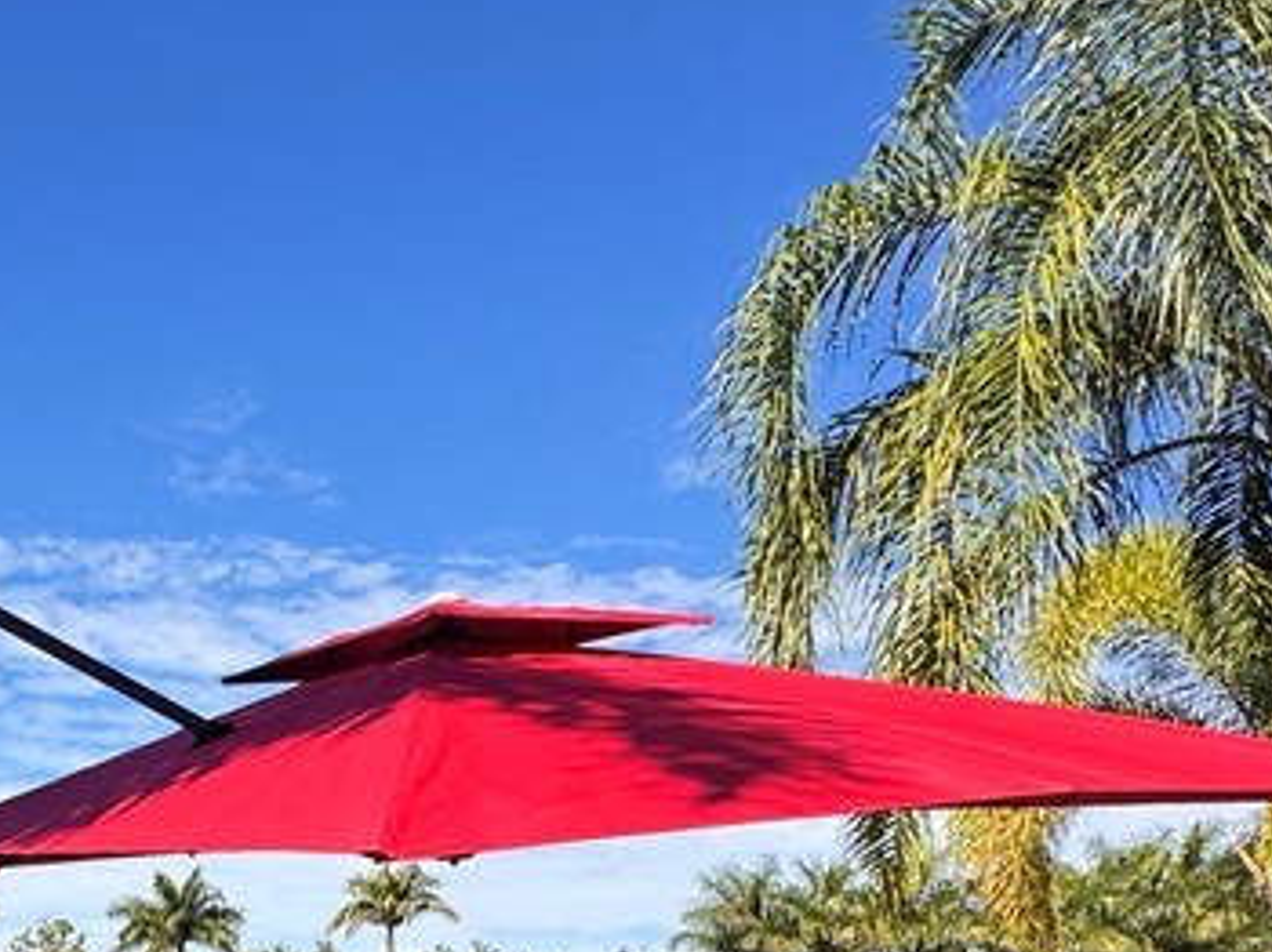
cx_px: 193
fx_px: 1506
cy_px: 999
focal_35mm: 41
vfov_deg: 31.8
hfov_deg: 42.9
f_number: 2.2
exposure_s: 1/641
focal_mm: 2.22
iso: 40
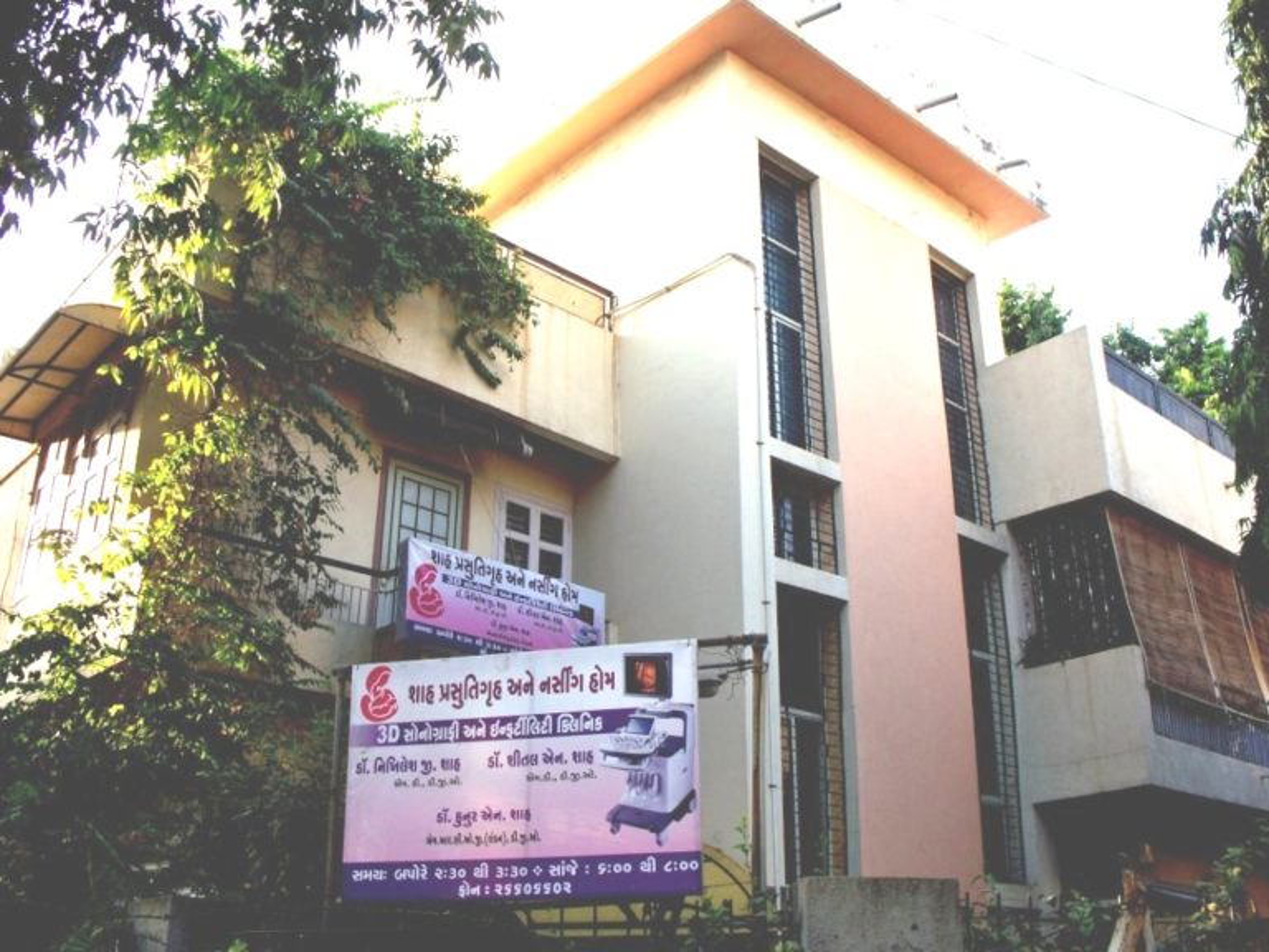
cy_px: 476
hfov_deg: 52.6
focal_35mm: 35
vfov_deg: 40.7
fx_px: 1283
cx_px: 634
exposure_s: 1/200
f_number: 2.8
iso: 80
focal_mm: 7.54
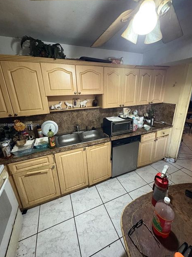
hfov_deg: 81.7
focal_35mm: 15
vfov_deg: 98.2
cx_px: 100
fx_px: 111
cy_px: 125
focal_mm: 2.22
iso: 800
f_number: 2.2
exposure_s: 1/30
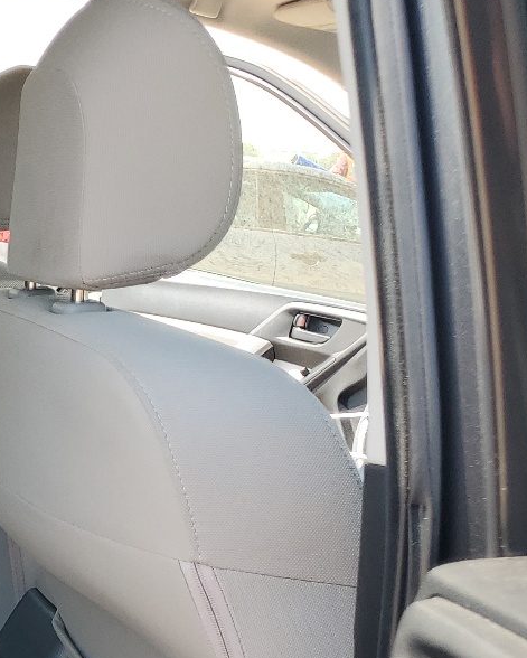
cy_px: 566
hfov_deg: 19.0
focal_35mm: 69
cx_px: -303
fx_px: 1344
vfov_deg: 26.7
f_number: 1.5
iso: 50
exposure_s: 1/455
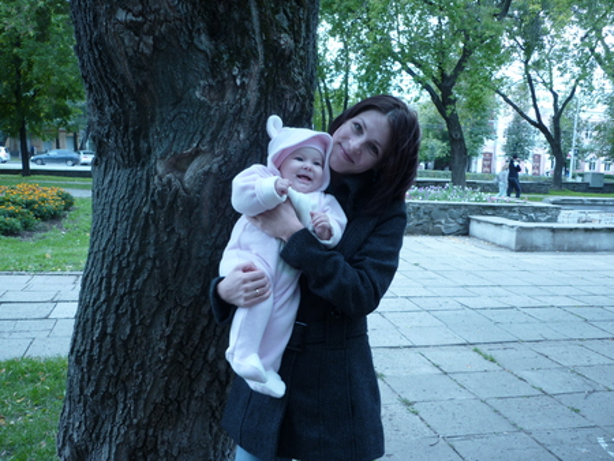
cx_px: 307
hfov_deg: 55.3
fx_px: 586
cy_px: 230
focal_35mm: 33
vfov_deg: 43.0
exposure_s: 1/60
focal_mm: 5.5
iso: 80
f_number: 2.8
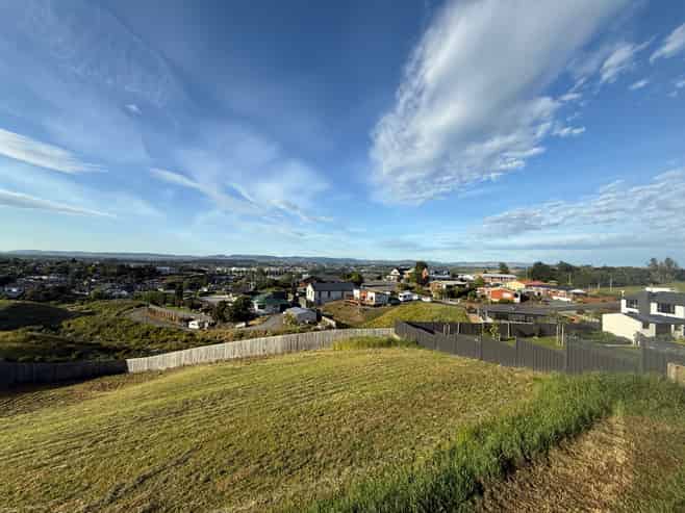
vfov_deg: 85.6
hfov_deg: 102.1
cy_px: 256
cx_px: 342
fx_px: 277
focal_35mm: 14
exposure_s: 1/2092
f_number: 2.2
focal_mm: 2.22
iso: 50
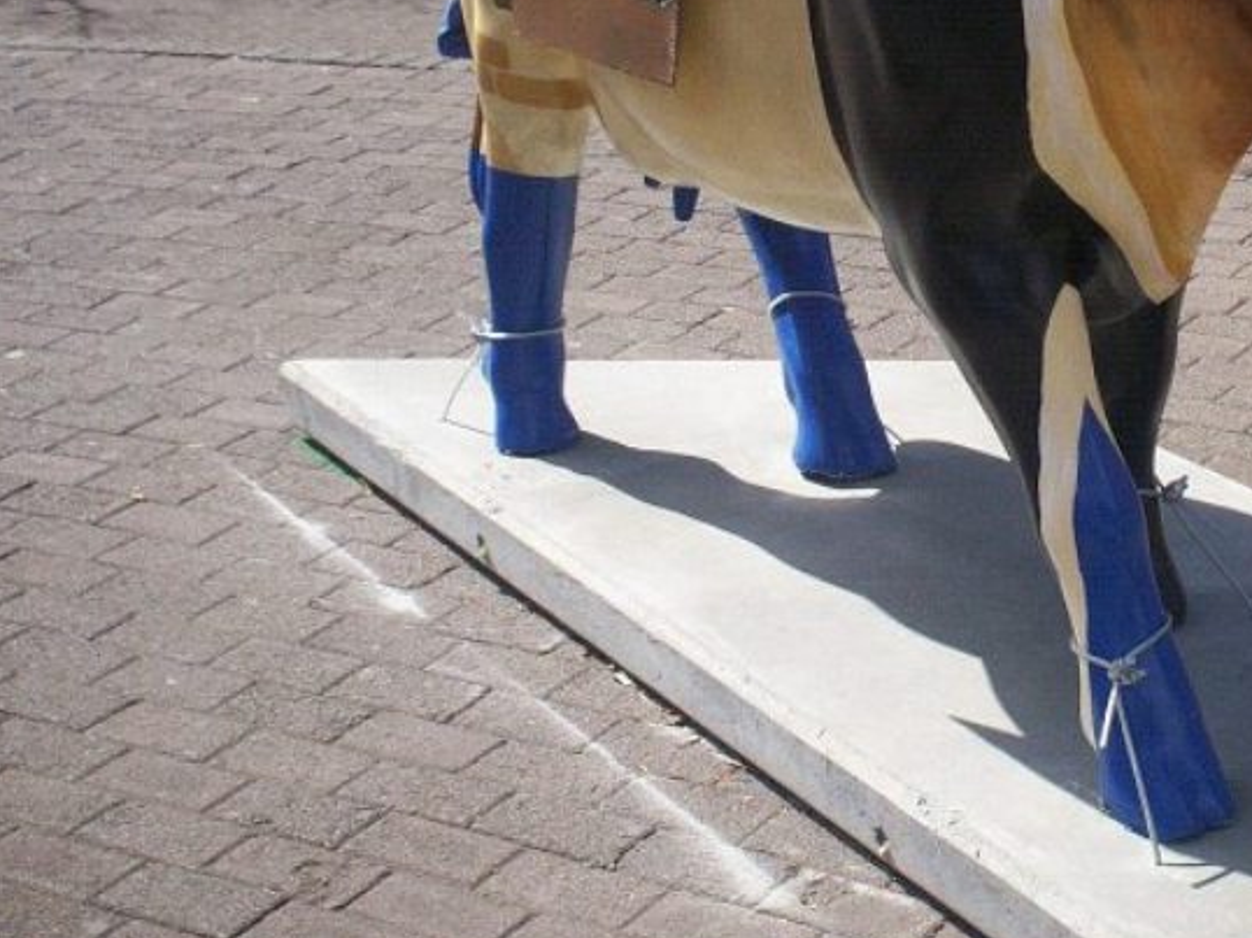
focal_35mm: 74
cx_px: 1077
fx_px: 2675
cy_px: 108
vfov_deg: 19.5
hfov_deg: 25.7
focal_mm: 6
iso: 100
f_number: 4.5
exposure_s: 1/470
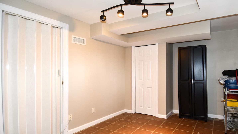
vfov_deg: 58.2
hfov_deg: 89.6
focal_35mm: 19
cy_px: 74
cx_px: 120
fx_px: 120
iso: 400
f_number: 4
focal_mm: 12
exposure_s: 1/60
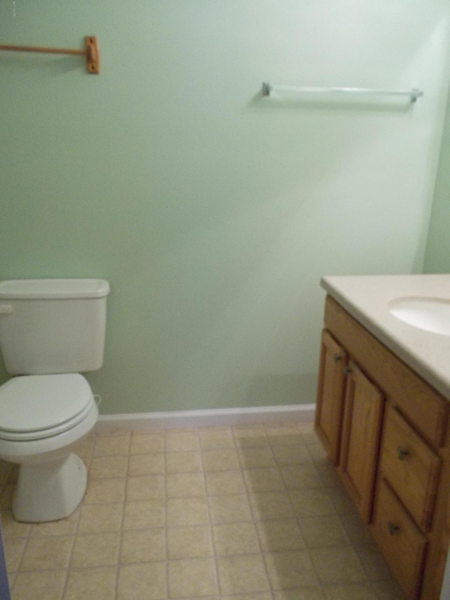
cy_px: 300
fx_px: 503
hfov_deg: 48.2
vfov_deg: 61.7
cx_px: 225
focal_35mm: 29
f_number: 3.3
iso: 320
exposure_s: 1/25
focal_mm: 4.1
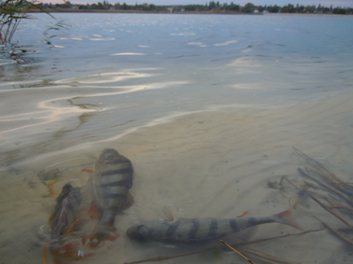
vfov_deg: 46.8
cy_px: 132
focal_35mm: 30
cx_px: 176
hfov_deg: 60.0
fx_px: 306
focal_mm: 5.4
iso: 200
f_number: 3.5
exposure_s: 1/60
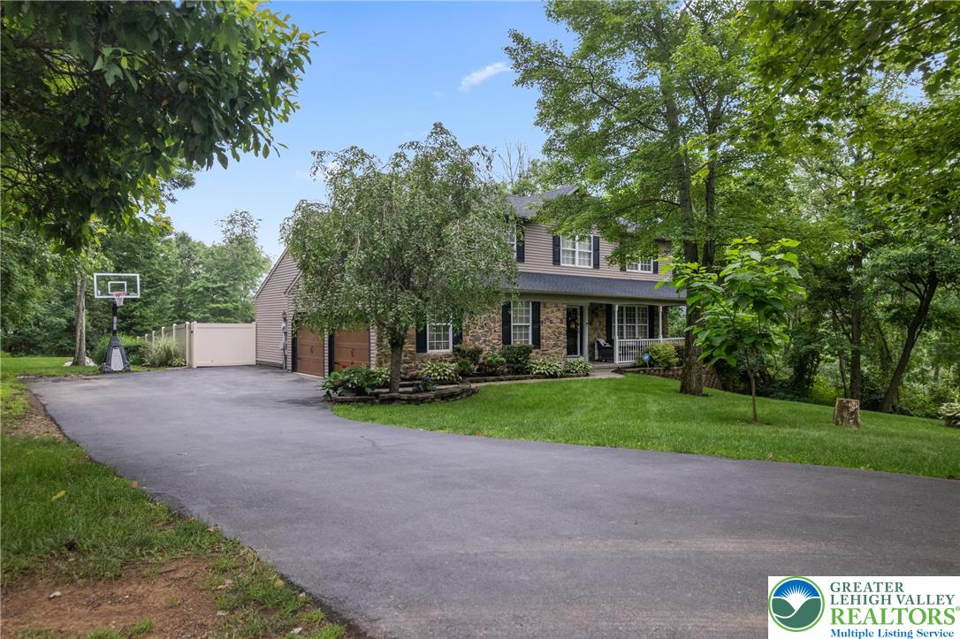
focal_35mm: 22
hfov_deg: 78.6
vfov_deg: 57.2
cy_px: 320
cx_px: 480
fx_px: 586
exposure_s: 1/13
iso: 560
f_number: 2.8
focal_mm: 8.38
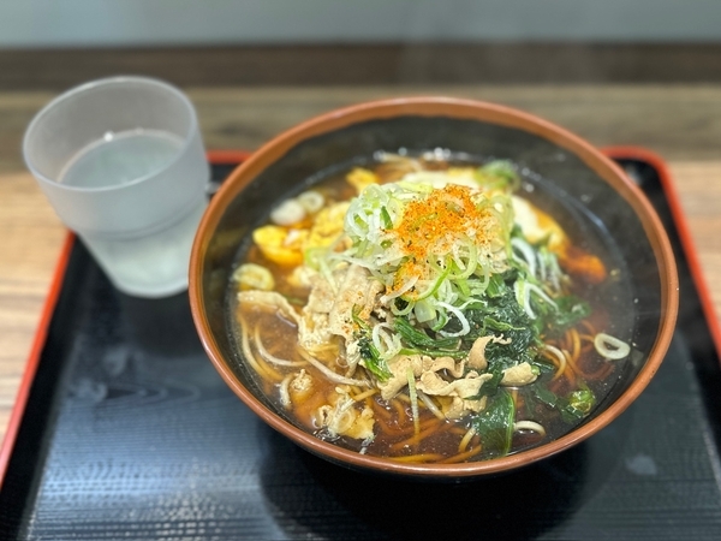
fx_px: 500
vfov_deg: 56.8
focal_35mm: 24
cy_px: 270
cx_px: 360
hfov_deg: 71.6
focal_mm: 6.86
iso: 160
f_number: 1.78
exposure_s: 1/100
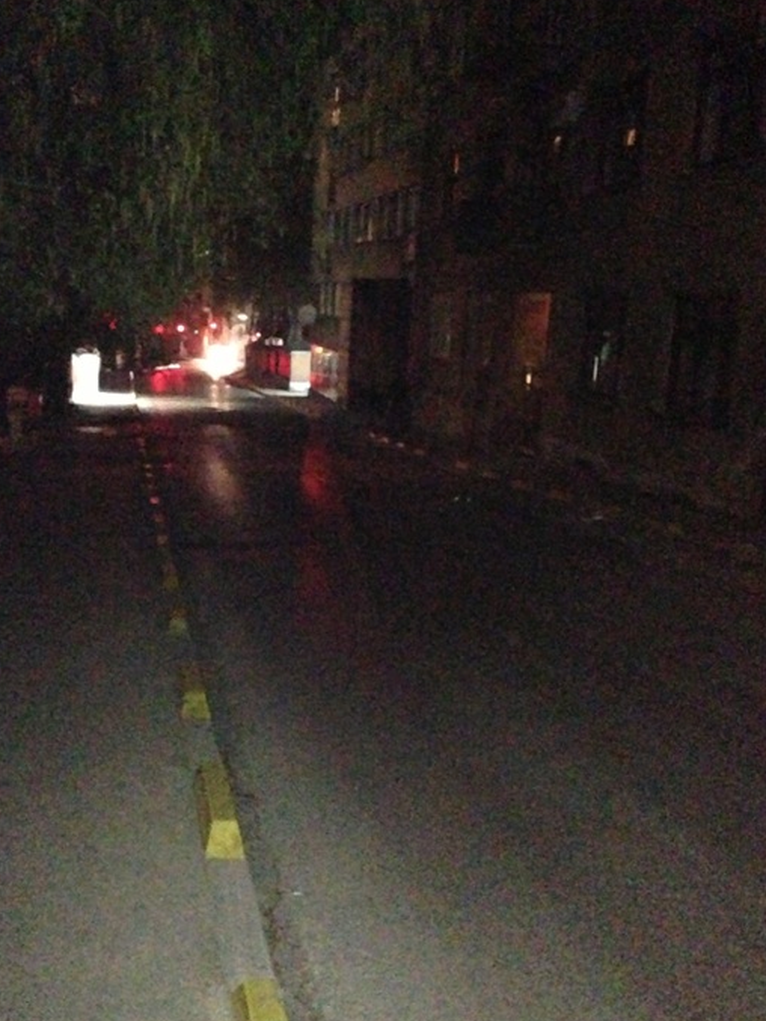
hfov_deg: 36.8
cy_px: 475
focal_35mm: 39
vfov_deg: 47.8
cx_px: 332
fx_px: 1150
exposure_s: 1/16
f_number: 2.4
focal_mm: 4.13
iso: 3200
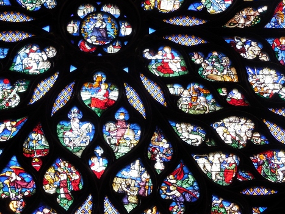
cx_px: 94
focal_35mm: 178
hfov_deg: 11.1
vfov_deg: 8.4
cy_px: 79
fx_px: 1467
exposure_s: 1/60
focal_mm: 23.4
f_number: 5.3
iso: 220
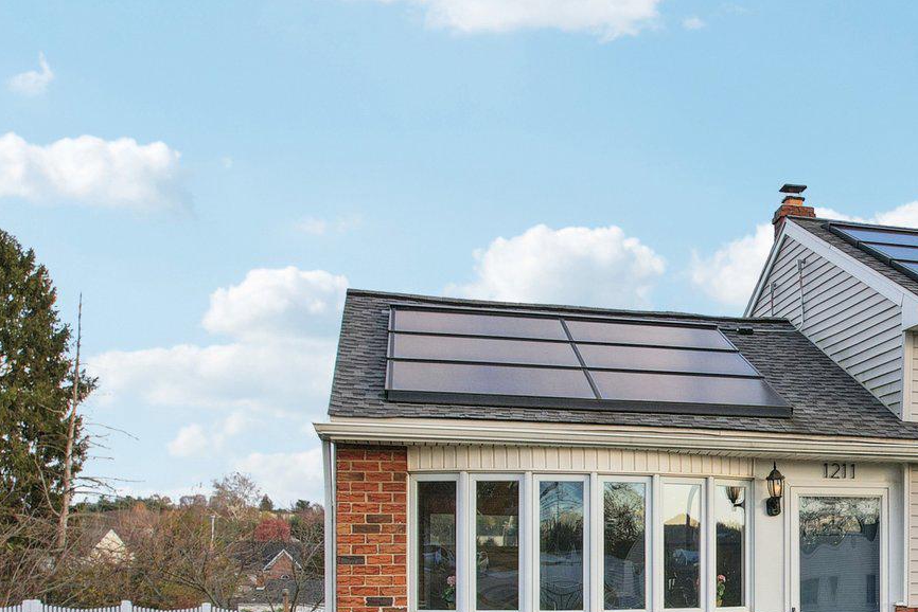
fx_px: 1326
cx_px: 913
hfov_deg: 34.8
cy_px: 569
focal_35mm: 52
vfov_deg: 25.1
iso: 100
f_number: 2.8
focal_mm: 8.4
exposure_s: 1/500
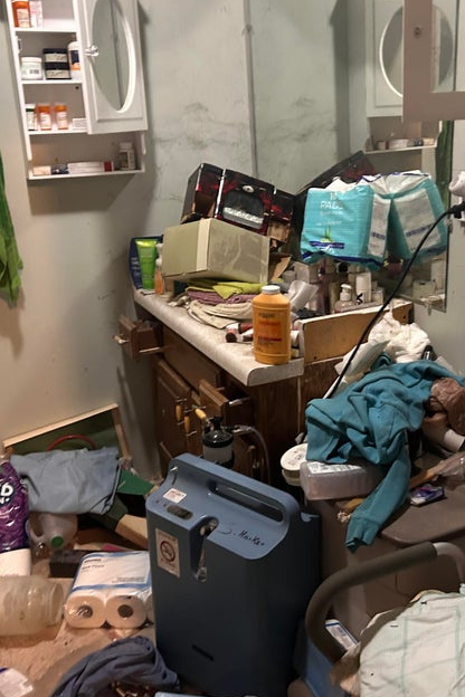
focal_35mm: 37
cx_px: 262
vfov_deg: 51.9
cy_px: 352
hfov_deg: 35.9
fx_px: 717
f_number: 1.5
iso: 500
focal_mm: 5.7
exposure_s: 1/30
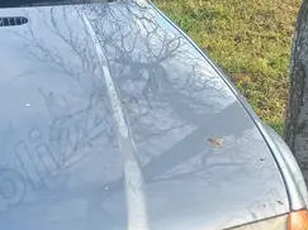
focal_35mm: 103
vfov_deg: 14.3
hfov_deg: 17.8
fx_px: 916
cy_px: 178
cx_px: -96
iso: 32
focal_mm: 4.6
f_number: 1.8
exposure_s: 1/100
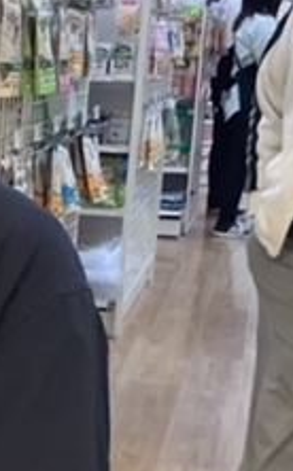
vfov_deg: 23.2
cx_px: -225
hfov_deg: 13.3
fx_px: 1142
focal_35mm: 89
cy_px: 325
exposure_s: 1/60
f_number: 2.4
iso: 200
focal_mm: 3.3
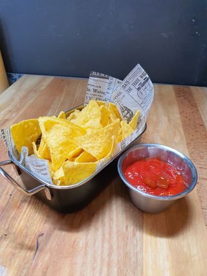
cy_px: 138
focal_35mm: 26
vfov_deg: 67.3
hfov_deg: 53.1
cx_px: 104
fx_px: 207
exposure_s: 1/100
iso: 200
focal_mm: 4.3
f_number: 2.4
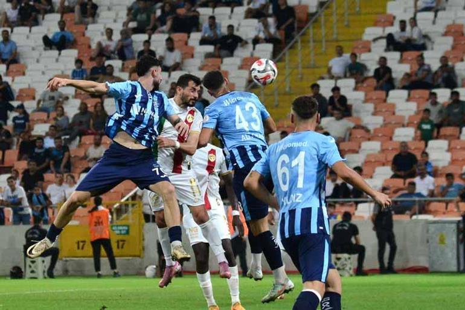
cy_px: 155
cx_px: 232
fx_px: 1614
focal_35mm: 125
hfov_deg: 16.4
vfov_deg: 11.0
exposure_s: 1/1667
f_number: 4
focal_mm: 125
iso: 1600
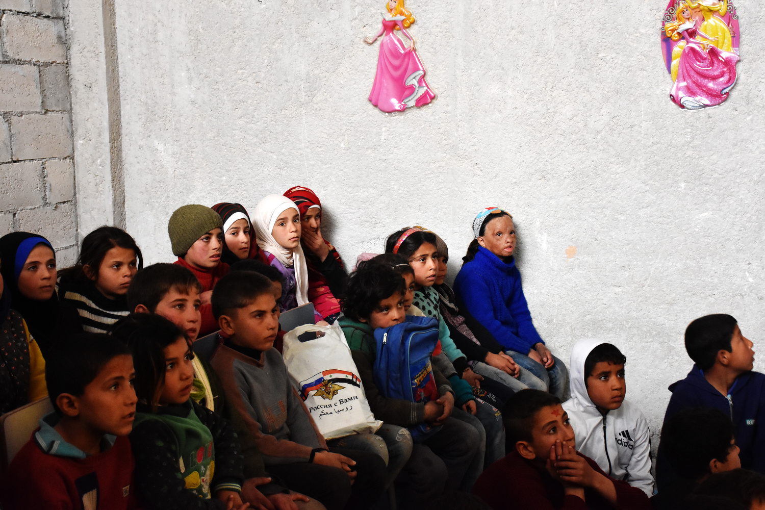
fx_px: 1116
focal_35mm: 52
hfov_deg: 37.9
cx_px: 382
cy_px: 255
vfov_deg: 25.8
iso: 2500
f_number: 4.2
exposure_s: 1/20
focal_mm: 35
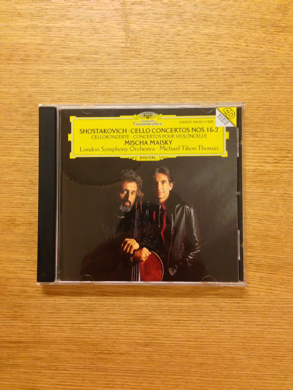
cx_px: 146
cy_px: 195
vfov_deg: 55.4
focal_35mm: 33
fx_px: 372
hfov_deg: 42.9
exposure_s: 1/15
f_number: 2.4
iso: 400
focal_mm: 4.13
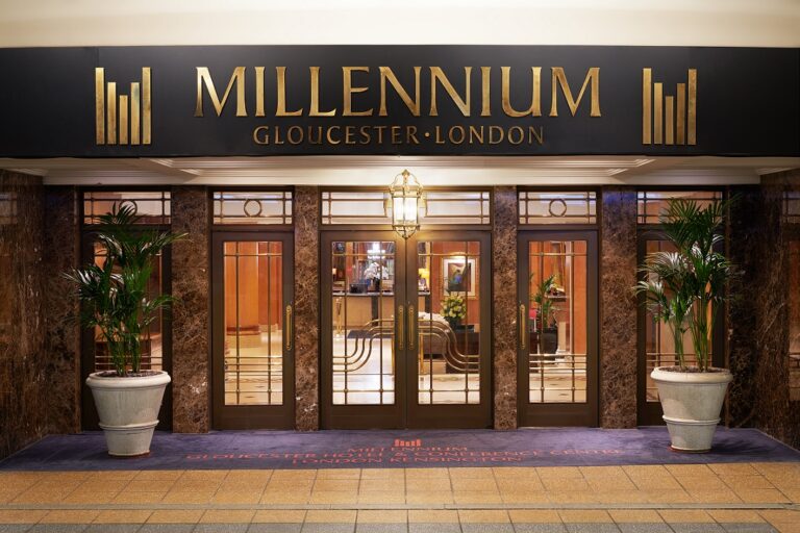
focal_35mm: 50
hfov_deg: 39.6
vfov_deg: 27.0
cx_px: 400
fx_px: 1111
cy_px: 266
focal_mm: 50
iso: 250
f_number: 11
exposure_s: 1/250
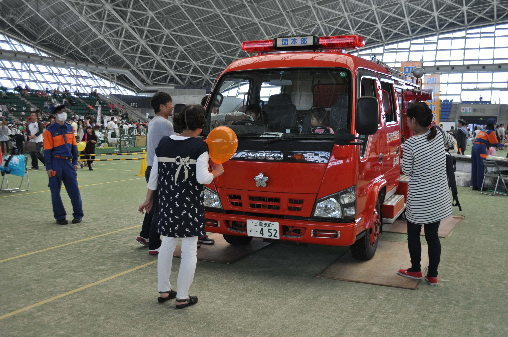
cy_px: 168
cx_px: 254
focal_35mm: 36
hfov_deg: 53.2
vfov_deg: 36.8
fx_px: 507
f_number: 4.5
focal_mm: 24
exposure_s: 1/640
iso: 800
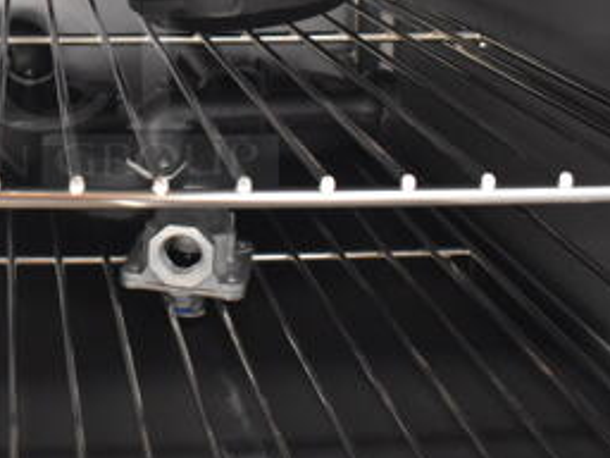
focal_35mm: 62
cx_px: 14
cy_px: 60
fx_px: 1093
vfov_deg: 23.1
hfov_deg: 29.4
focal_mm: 18
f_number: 3.5
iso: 2800
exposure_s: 1/30
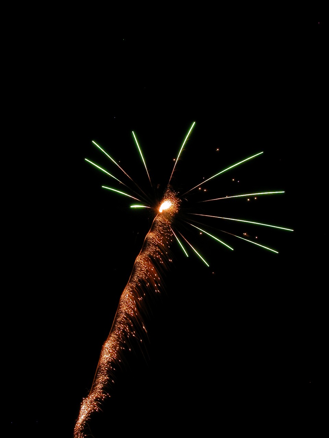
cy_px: 219
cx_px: 164
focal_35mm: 35
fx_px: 444
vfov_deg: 52.6
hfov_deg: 40.7
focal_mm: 8.9
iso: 100
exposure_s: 4
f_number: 8
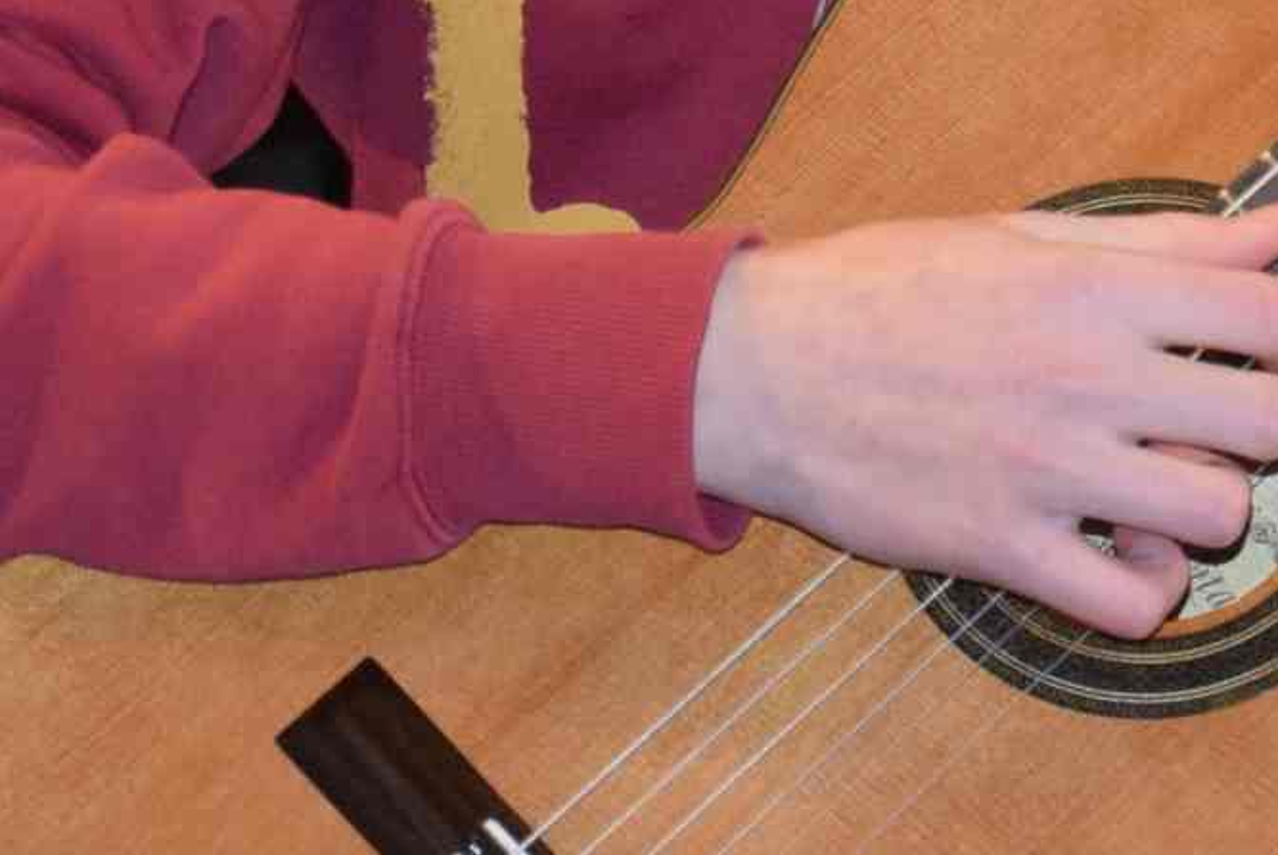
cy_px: -449
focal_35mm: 390
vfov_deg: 3.5
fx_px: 13857
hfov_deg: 5.3
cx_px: 1240
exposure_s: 1/60
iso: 2200
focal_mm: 58
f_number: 5
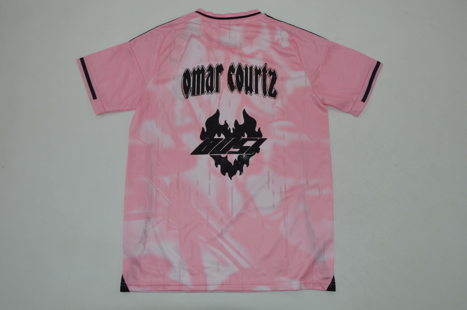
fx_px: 408
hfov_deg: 59.5
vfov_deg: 41.6
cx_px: 234
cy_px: 155
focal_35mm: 32
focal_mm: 21
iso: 400
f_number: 14
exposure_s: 1/200
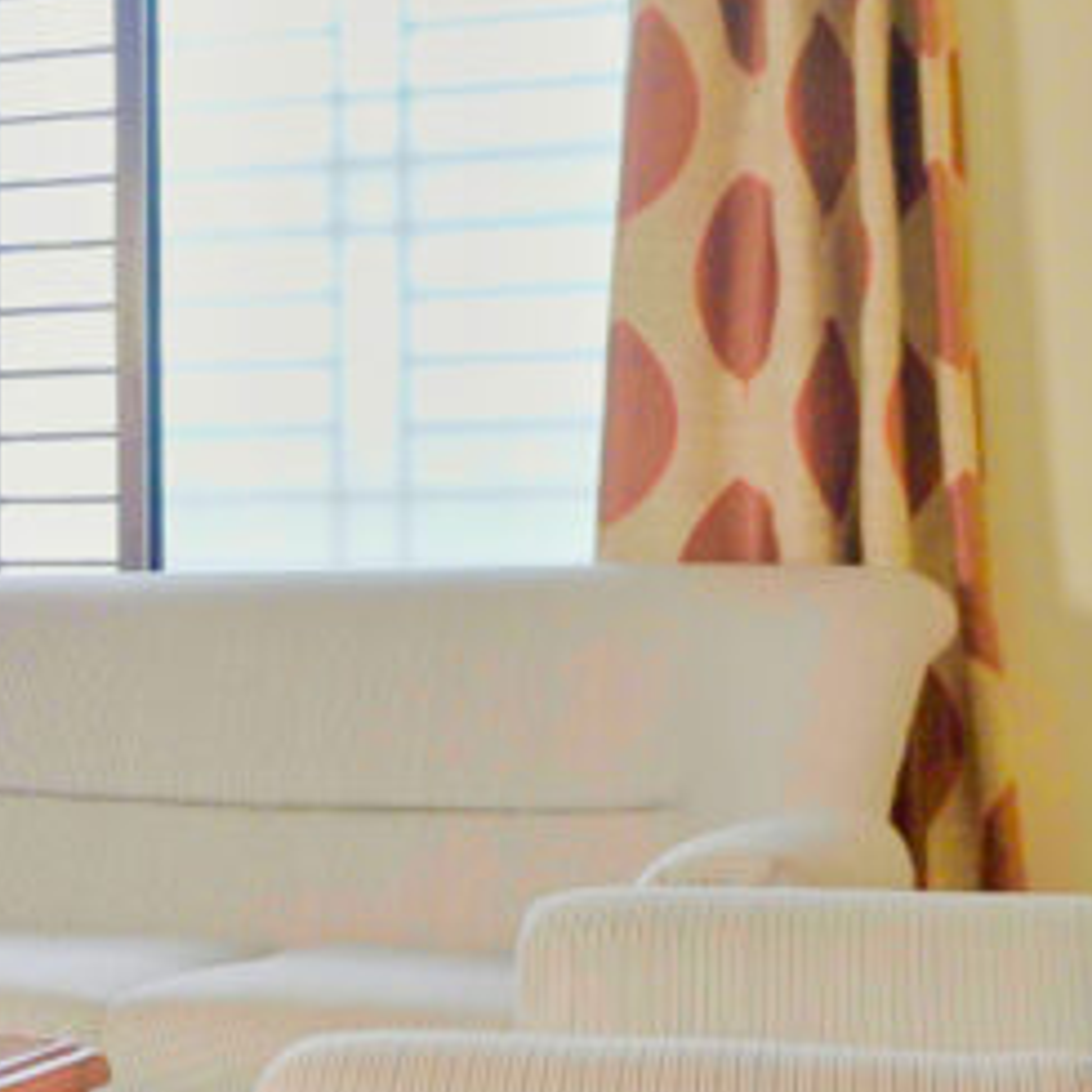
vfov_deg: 22.2
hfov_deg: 21.1
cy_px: 582
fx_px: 2784
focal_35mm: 78
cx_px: -107
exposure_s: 1/200
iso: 6400
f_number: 2.8
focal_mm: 22
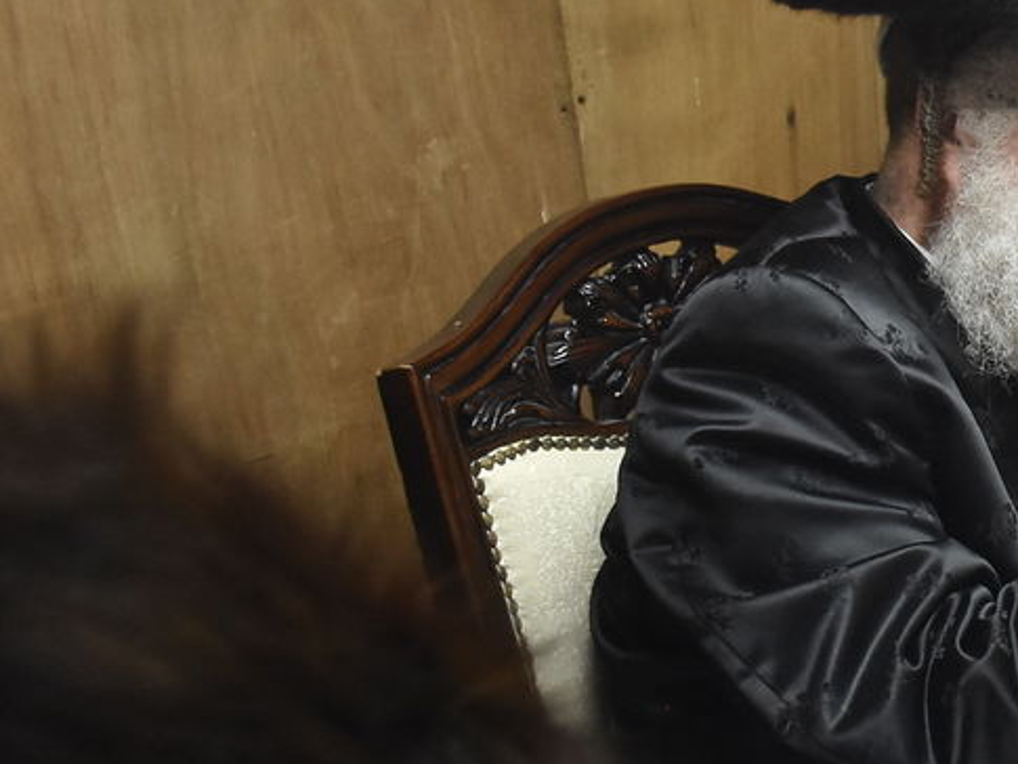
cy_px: 302
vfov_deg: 14.8
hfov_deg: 18.0
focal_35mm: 100
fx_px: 2942
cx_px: 1402
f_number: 5.6
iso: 2000
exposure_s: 1/60
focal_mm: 24
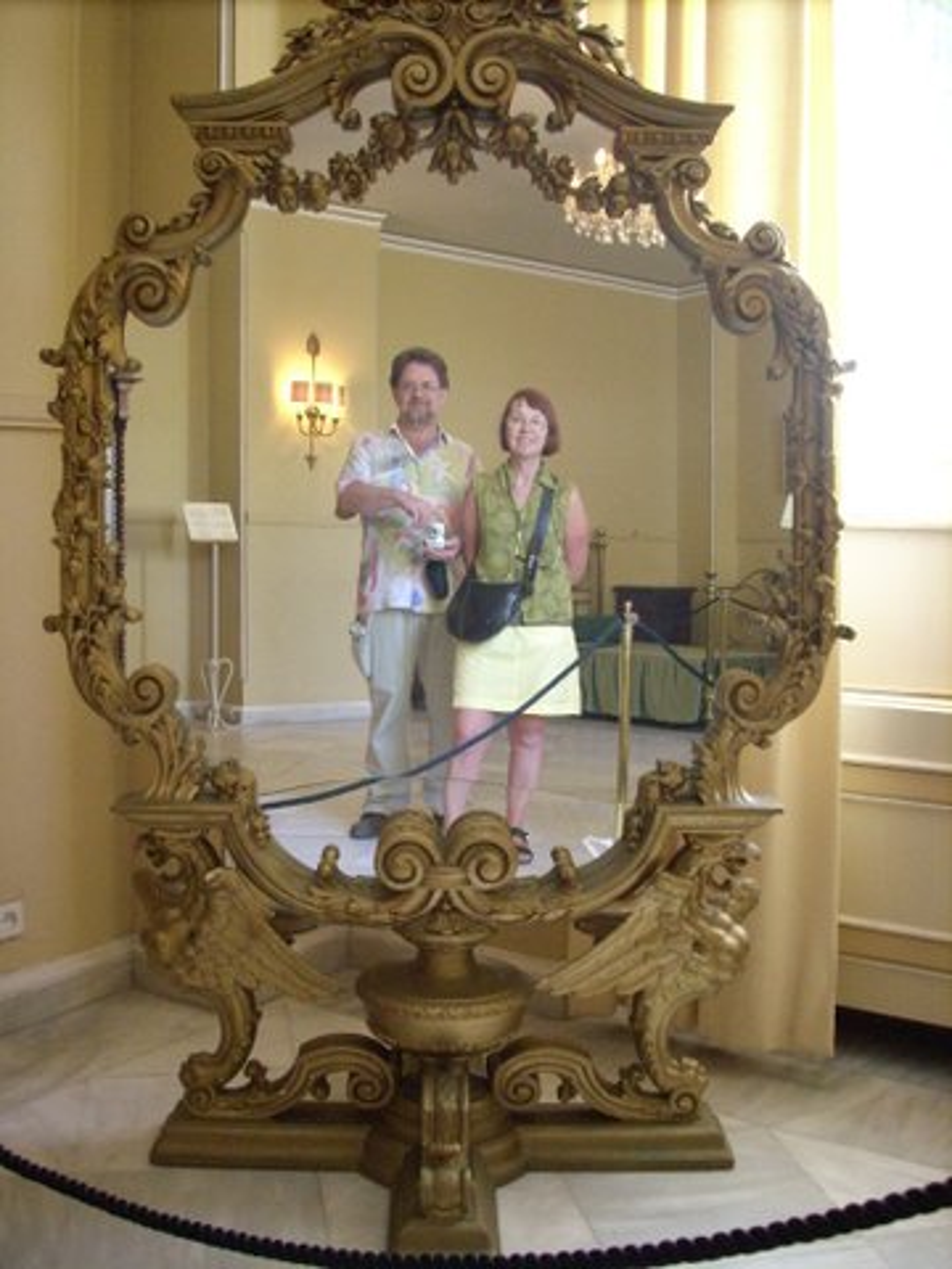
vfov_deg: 50.1
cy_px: 634
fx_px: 1357
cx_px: 476
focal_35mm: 37
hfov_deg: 38.7
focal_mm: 6.2
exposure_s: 1/30
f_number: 2.8
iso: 417
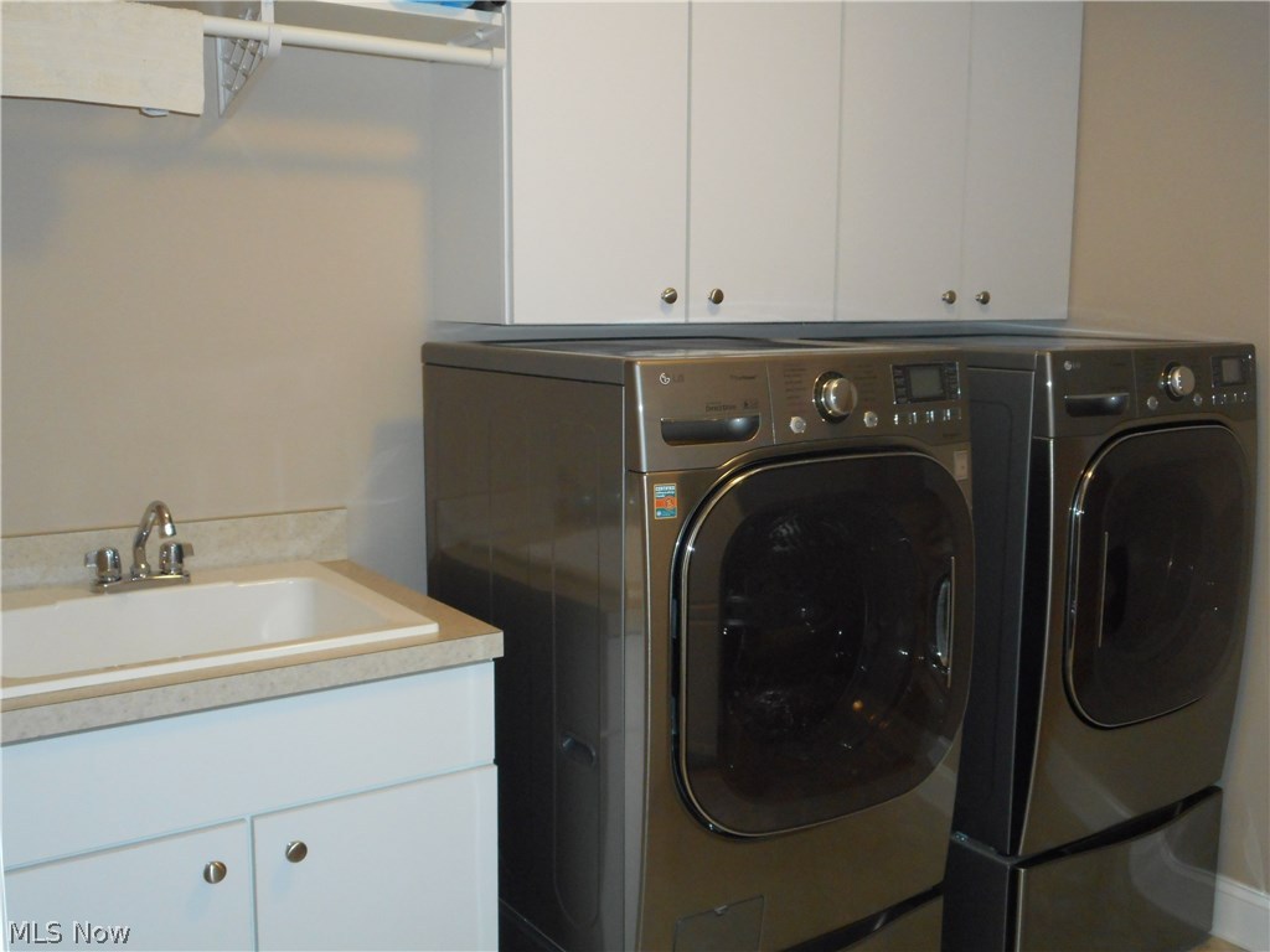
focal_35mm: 34
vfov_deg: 41.8
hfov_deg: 54.0
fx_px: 1247
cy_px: 476
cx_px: 635
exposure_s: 1/30
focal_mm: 6
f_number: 4.2
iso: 360
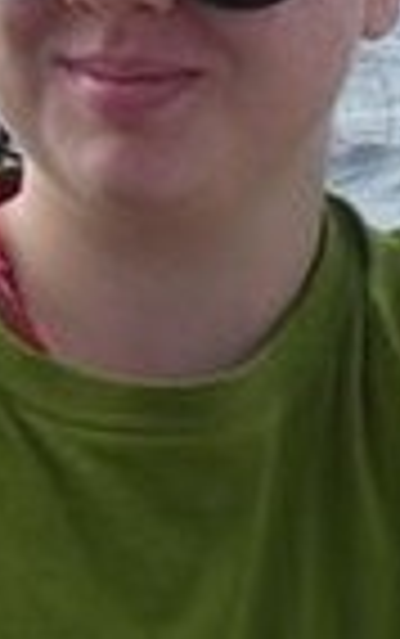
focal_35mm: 179
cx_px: 840
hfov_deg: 7.0
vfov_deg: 11.6
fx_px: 3116
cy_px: 522
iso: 80
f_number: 4
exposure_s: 1/400
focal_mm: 7.9
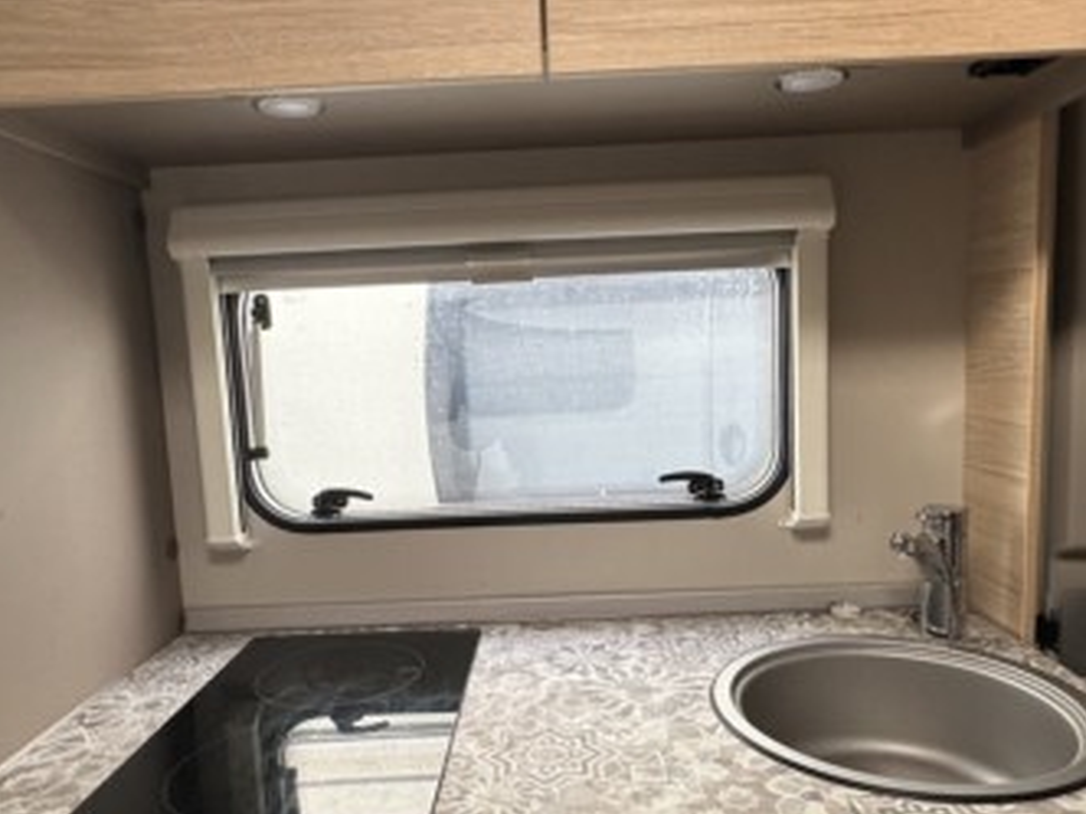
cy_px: 451
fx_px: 847
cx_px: 543
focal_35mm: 27
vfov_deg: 51.3
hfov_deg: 65.3
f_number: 2.2
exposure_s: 1/99
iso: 160
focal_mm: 2.22
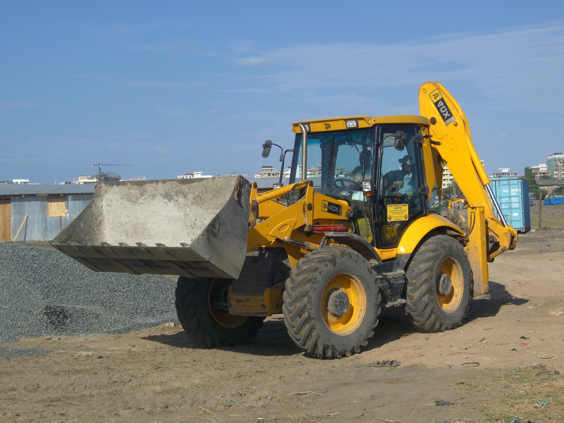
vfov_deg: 22.3
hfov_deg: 29.4
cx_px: 282
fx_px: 1075
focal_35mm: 66
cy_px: 212
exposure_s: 1/200
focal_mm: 13.7
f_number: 7.6
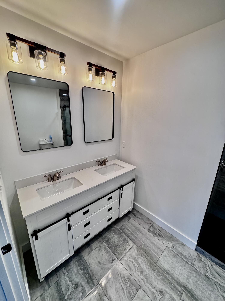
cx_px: 112
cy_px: 150
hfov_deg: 85.7
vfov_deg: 102.1
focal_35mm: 14
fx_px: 121
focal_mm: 2.22
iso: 250
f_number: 2.2
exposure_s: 1/120
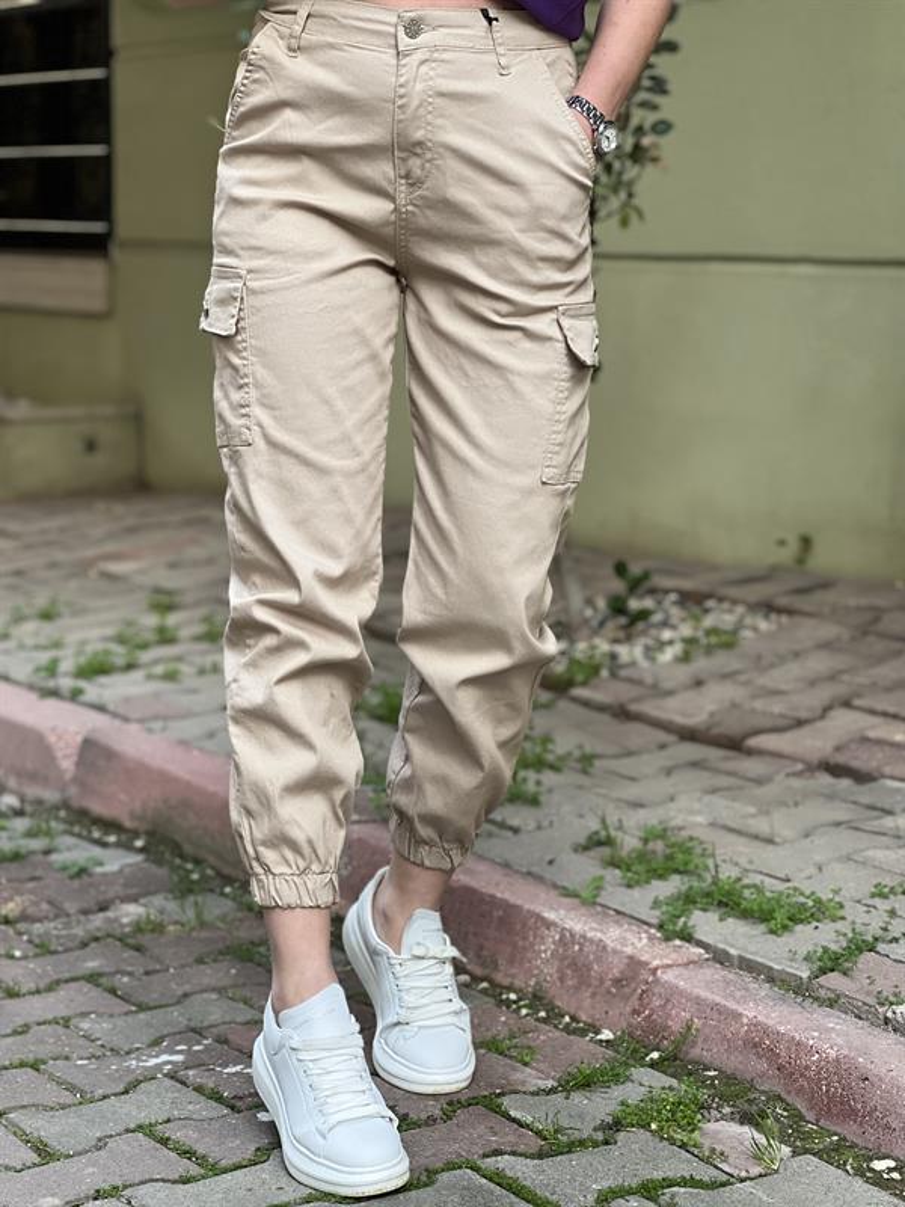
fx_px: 2684
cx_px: 452
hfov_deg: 19.1
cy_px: 604
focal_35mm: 77
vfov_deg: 25.3
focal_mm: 9
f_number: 2.8
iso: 125
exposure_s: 1/121
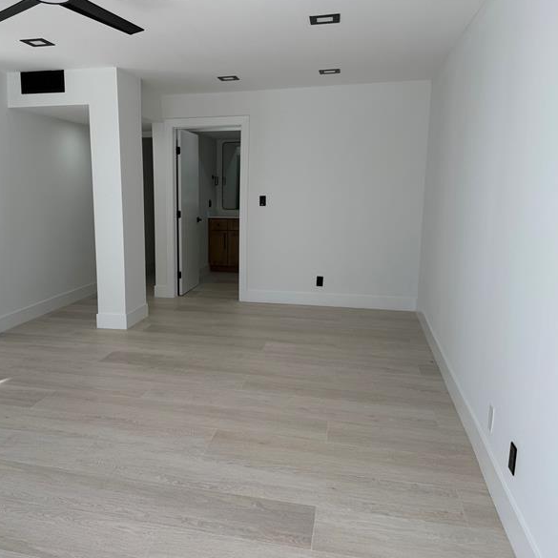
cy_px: 279
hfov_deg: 54.9
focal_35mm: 29
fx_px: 529
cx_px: 204
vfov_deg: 55.6
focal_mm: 6.76
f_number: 1.78
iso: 100
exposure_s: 1/660
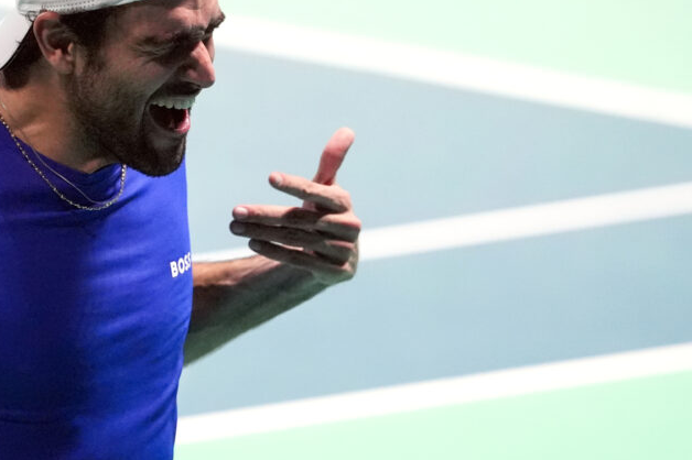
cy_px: 186
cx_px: 185
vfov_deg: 4.7
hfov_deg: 7.1
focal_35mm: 290
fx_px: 5571
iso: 6400
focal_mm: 182
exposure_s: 1/2000
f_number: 3.2
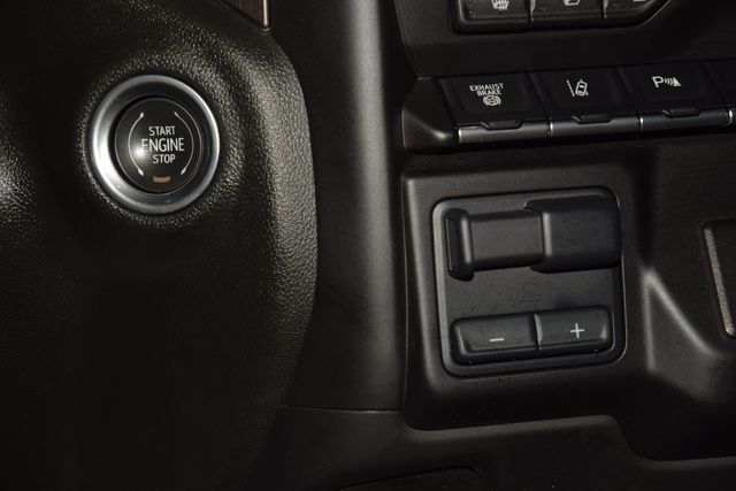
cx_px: 368
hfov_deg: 19.5
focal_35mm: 105
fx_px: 2147
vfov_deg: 13.0
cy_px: 246
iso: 100
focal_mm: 70
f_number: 8
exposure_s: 1/125
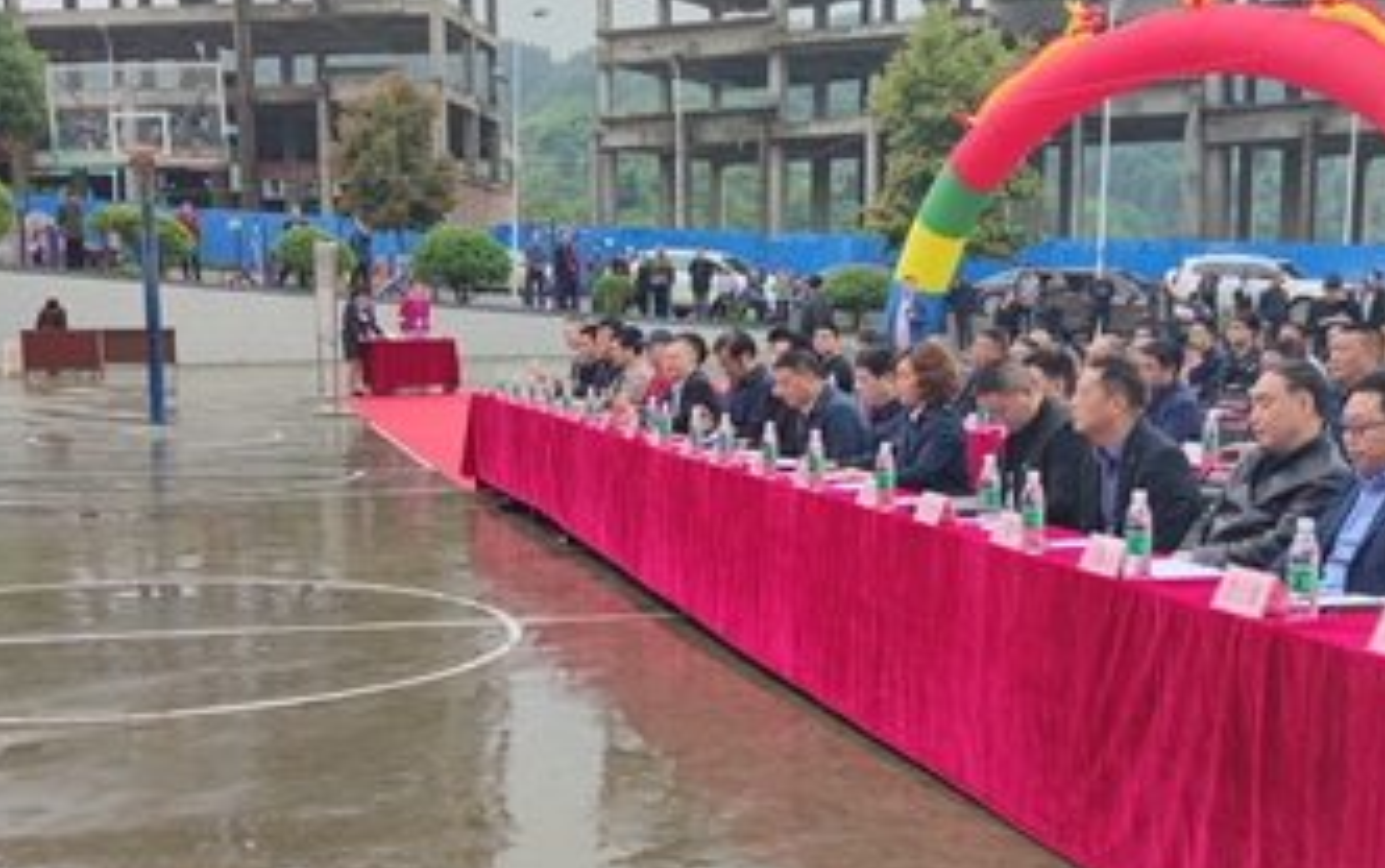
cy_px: 513
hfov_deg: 40.9
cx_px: 576
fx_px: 1851
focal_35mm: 49
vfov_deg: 26.3
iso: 50
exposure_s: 1/562
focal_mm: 6.72
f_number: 1.69
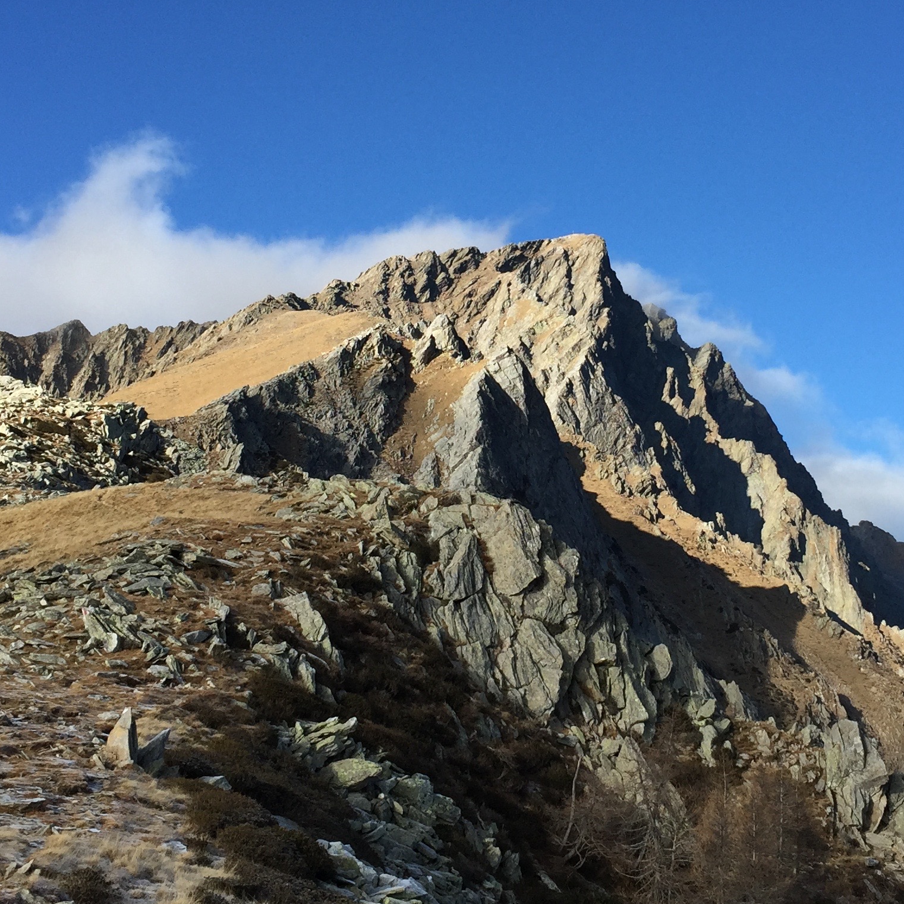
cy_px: 336
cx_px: 566
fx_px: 1625
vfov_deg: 30.9
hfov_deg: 31.0
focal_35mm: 55
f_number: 2.2
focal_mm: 4.15
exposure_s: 1/1582
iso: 32
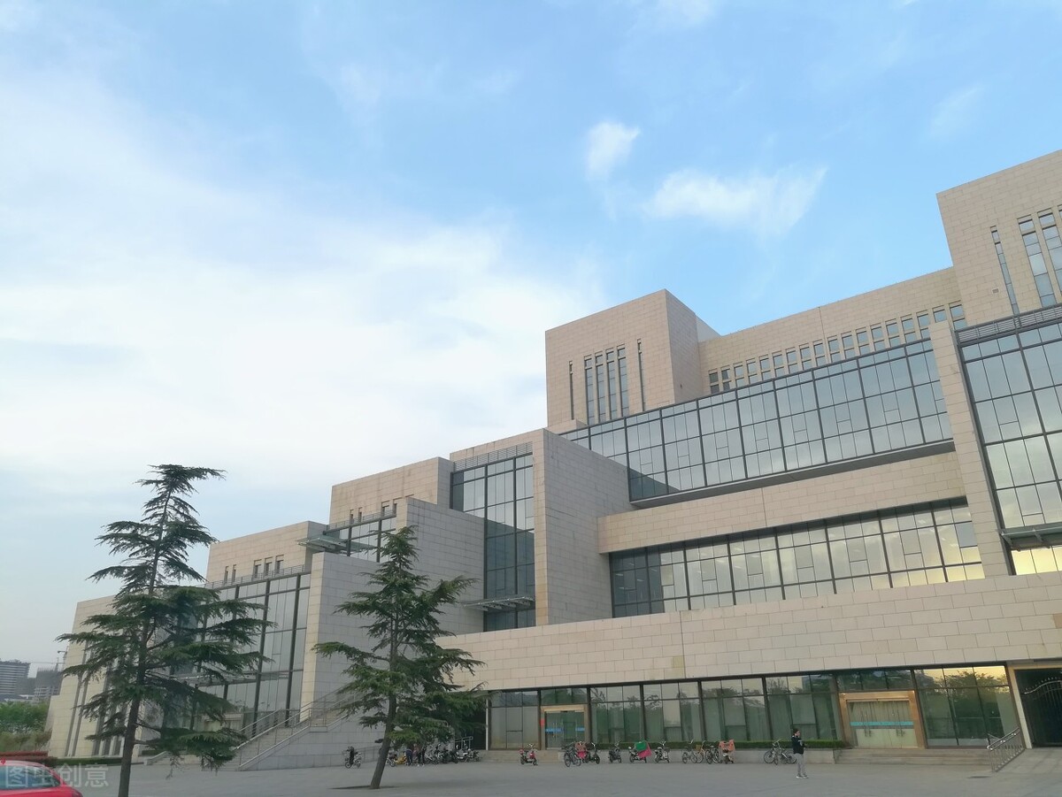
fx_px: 798
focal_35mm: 26
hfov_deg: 67.3
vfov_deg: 53.1
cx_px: 531
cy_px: 398
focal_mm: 3.83
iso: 50
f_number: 2.2
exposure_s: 1/109
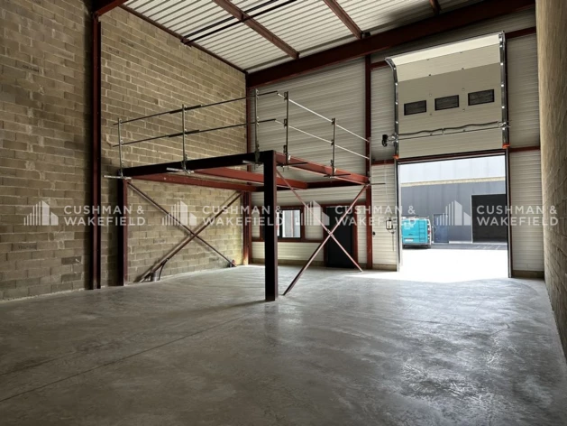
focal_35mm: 24
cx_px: 284
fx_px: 393
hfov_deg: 71.6
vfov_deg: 56.8
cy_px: 213
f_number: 1.78
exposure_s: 1/167
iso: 80
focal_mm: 6.86
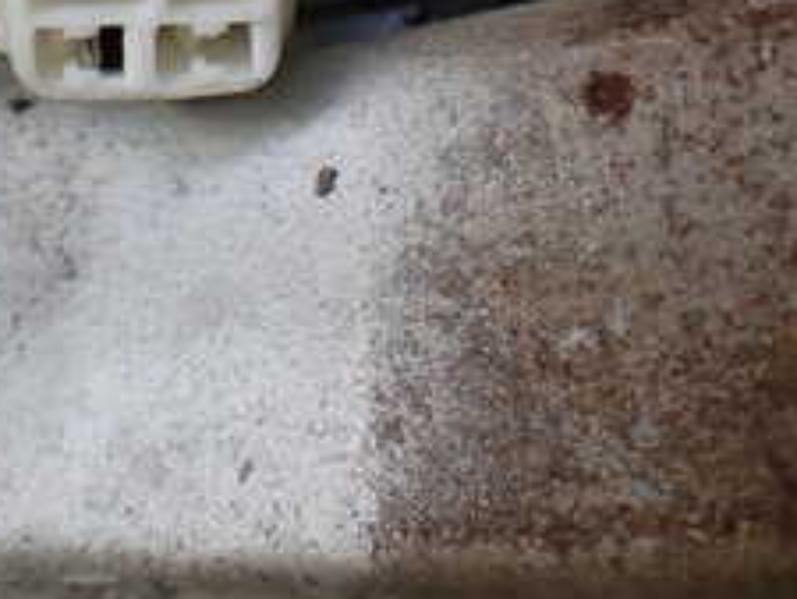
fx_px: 1843
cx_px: 163
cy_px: -39
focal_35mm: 80
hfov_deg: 24.0
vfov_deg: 17.9
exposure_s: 1/125
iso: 100
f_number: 2.3
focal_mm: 5.4
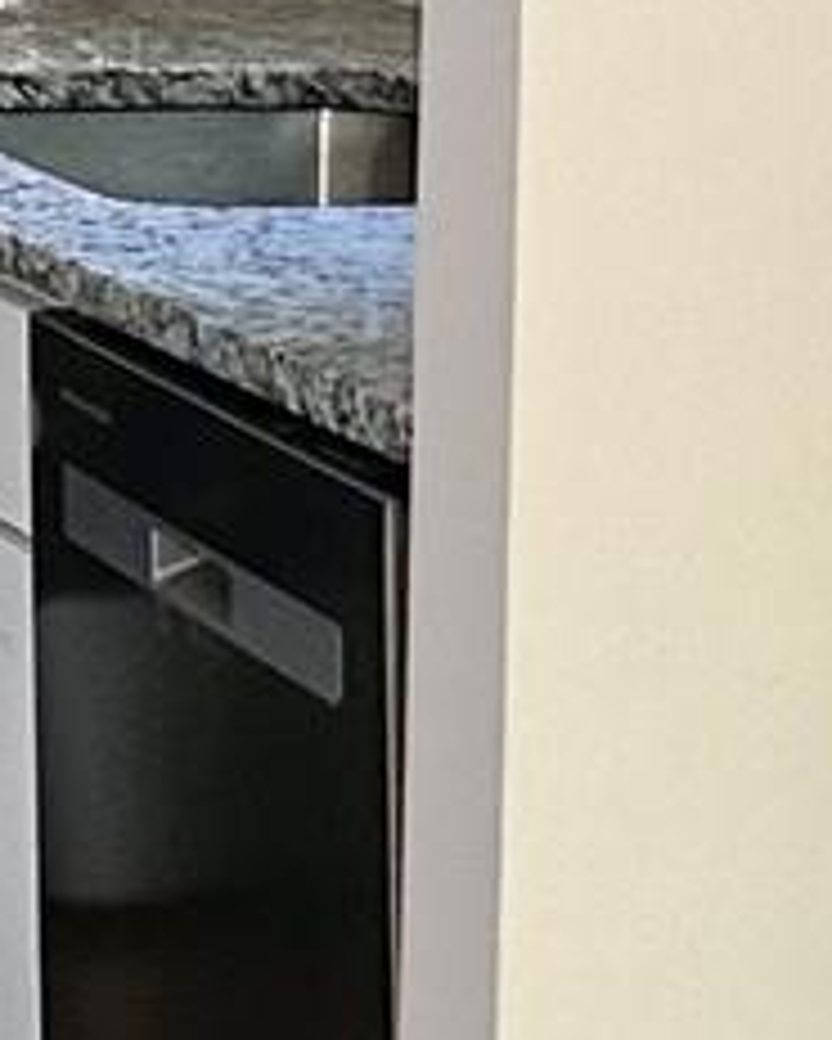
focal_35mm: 208
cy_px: -23
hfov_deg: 6.4
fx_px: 6398
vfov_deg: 9.2
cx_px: -2177
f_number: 1.78
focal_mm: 6.86
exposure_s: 1/99
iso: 250
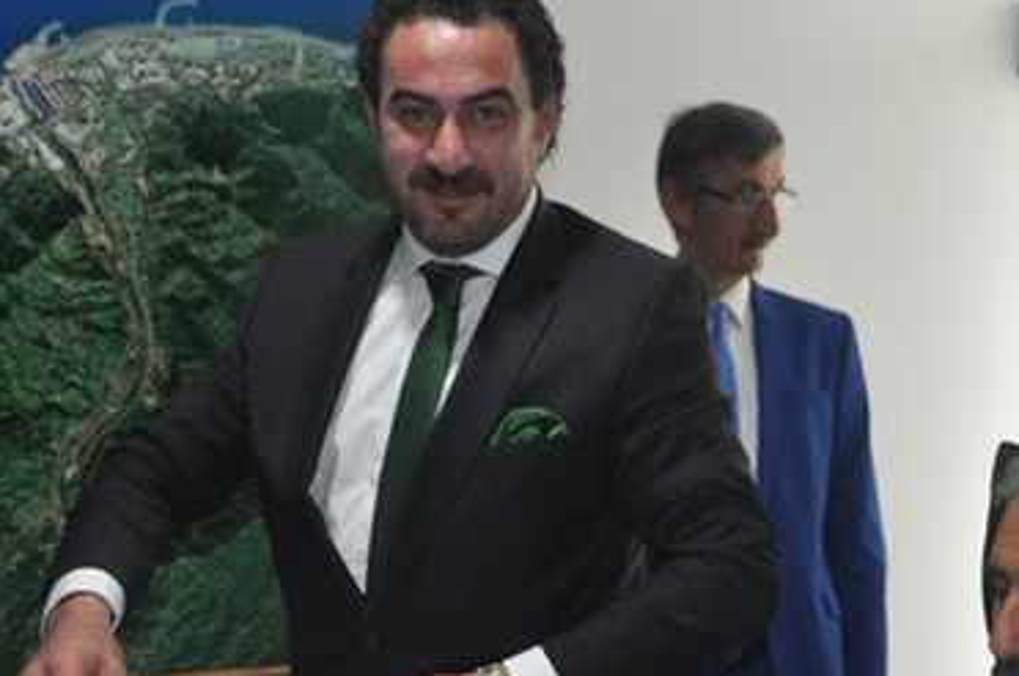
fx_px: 1837
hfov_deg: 30.9
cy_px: 430
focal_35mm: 65
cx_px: 607
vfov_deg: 20.8
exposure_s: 1/60
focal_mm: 24
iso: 800
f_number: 4
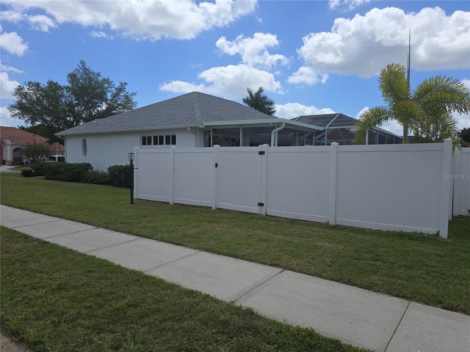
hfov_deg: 73.9
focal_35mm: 23
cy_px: 176
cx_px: 235
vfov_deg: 58.9
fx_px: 312
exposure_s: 1/1151
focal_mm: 6.3
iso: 12
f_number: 1.7
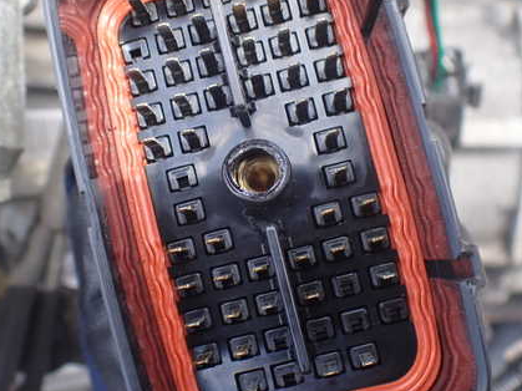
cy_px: 197
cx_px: 242
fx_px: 648
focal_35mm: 43
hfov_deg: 43.8
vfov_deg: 33.6
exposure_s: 1/200
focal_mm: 5.4
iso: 100
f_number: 2.3
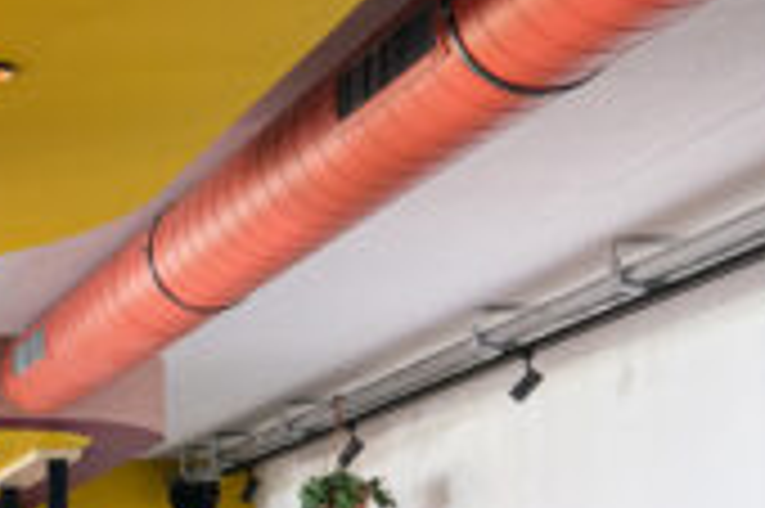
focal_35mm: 106
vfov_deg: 12.4
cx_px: -410
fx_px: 2250
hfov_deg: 17.2
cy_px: 719
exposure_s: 1.1
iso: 160
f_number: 8
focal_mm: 20
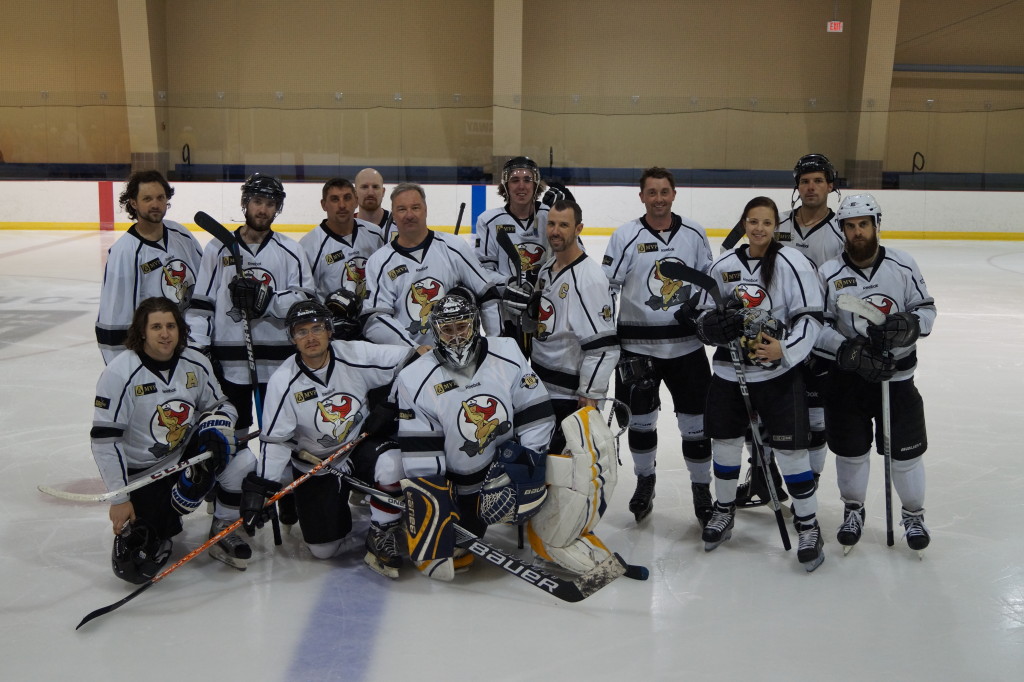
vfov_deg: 31.9
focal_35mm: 42
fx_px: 1194
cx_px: 512
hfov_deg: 46.4
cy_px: 341
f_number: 4.5
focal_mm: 28
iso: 1000
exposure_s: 1/160
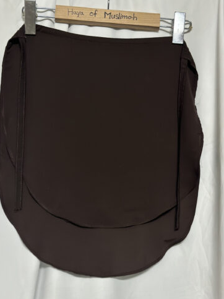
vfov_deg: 36.2
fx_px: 457
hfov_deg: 27.5
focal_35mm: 53
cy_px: 159
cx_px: 110
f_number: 1.78
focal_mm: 6.86
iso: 250
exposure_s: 1/50
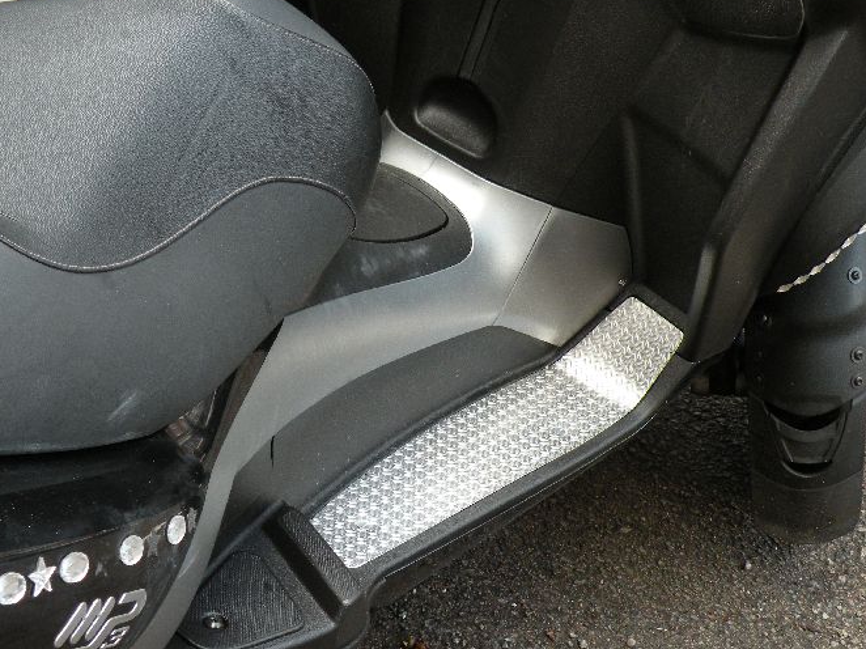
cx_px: 450
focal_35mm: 81
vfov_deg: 18.2
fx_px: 2026
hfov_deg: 24.1
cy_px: 331
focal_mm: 11.9
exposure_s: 1/59.8
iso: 201
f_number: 3.5
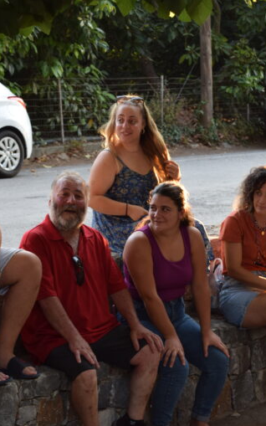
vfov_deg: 16.5
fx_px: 1471
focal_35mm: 127
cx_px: 184
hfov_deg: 10.3
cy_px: 213
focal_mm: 55
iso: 400
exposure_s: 1/60
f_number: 5.6
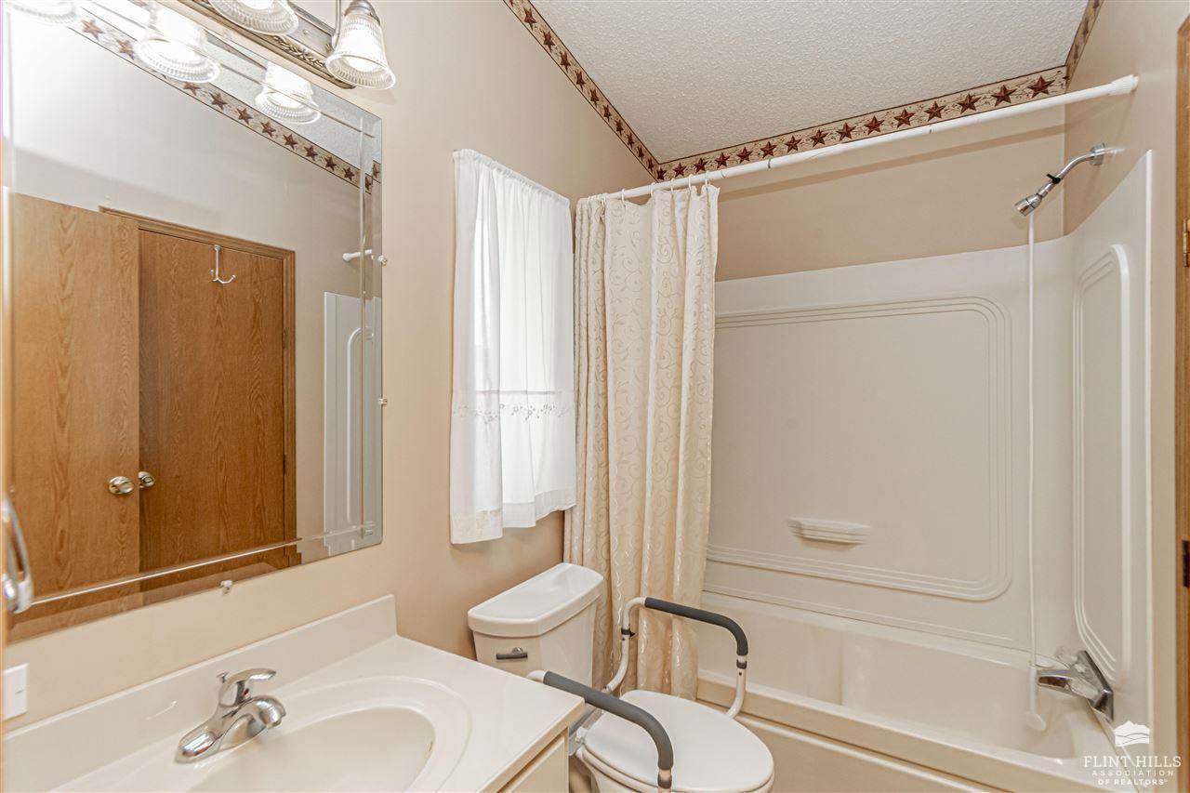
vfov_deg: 77.3
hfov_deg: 100.4
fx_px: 496
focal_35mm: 15
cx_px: 595
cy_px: 396
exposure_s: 1/60
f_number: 14
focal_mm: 10
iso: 1250
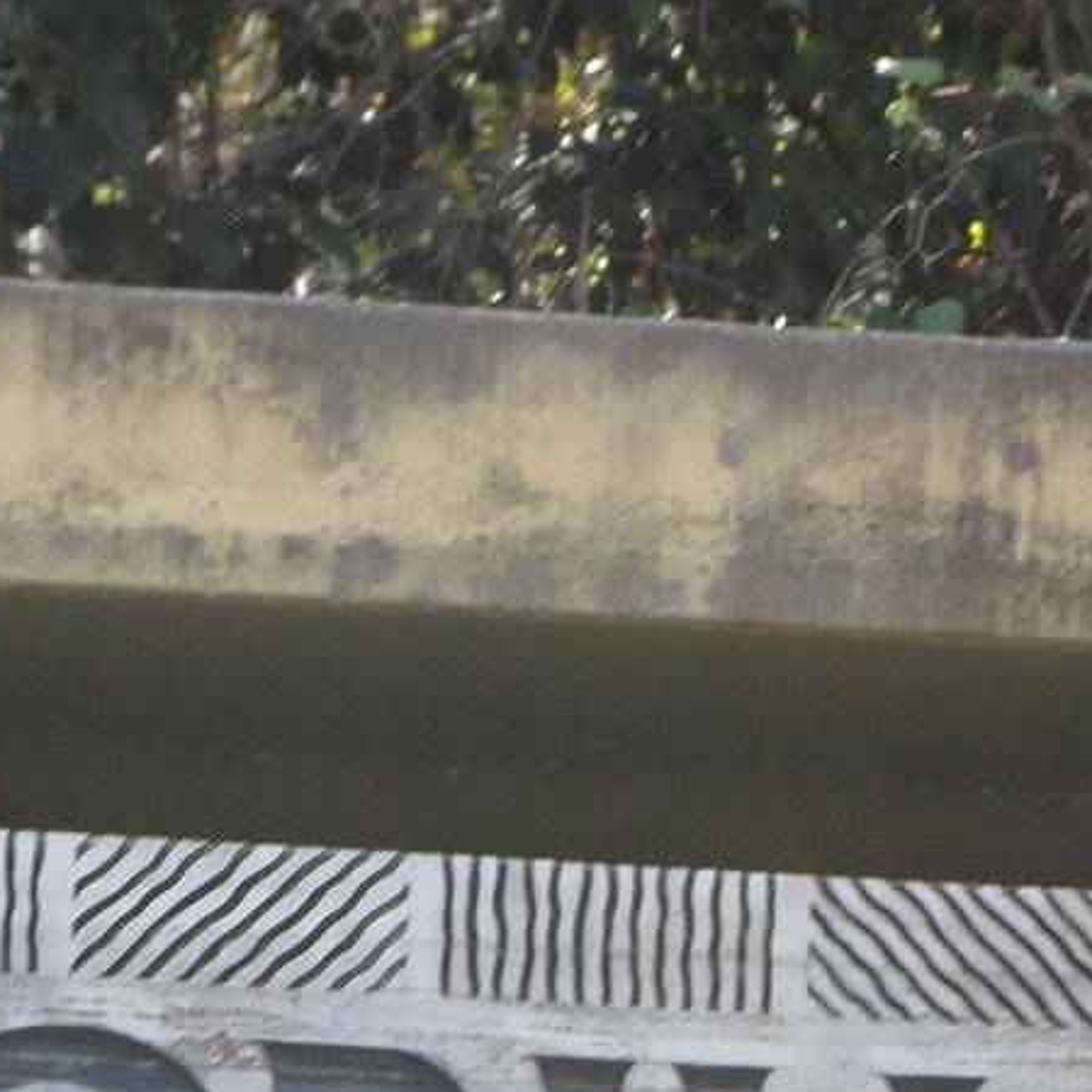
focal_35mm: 331
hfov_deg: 5.3
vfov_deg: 5.3
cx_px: 555
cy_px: 1221
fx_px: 11814
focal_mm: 17.7
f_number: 5.3
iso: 80
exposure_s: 1/60
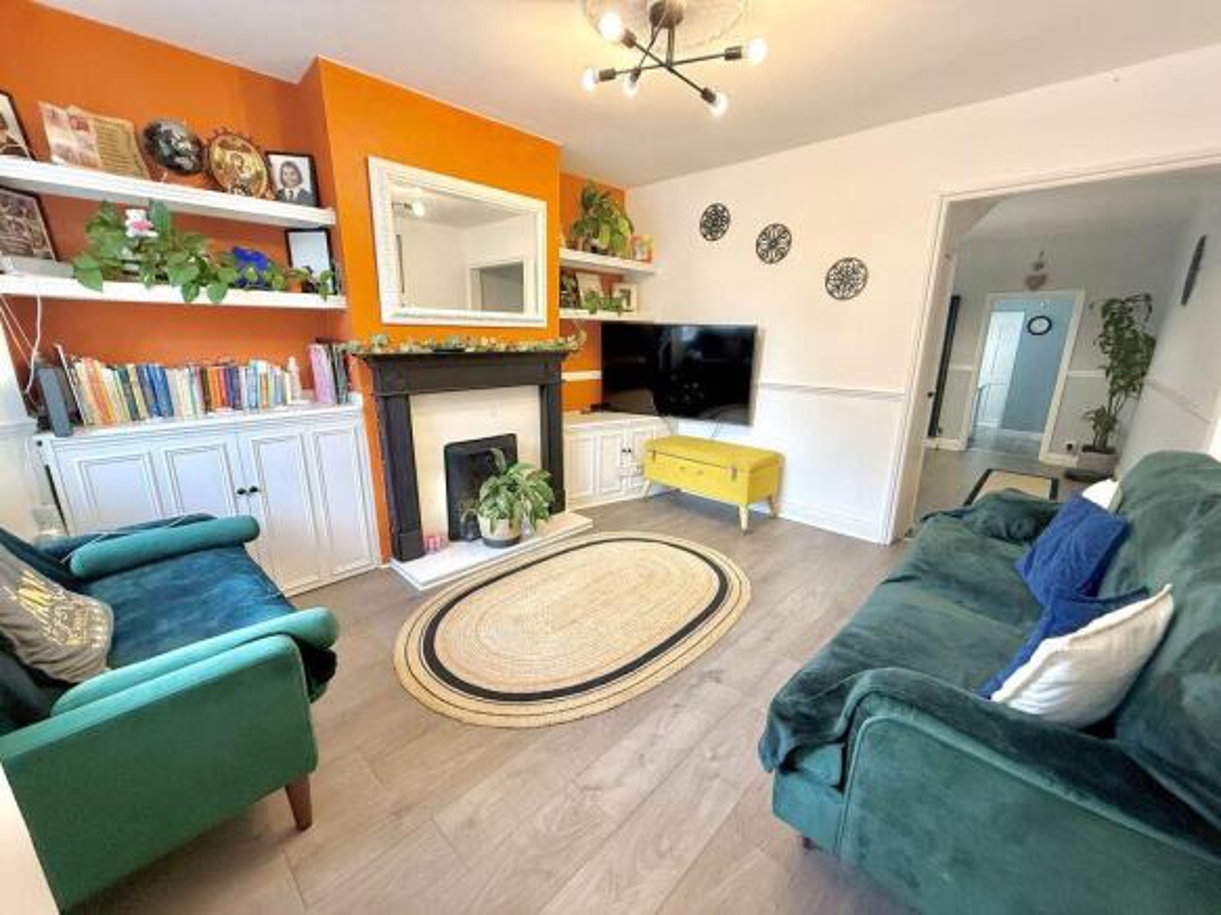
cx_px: 610
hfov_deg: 102.1
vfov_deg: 85.7
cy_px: 458
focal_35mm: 14
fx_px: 494
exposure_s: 1/99
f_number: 2.2
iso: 250
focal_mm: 2.22
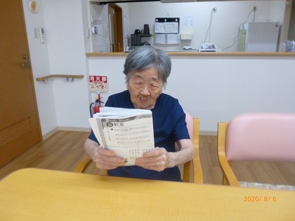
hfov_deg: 69.4
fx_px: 213
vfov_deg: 54.9
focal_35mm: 25
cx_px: 148
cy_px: 110
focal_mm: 4.3
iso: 400
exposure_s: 1/50
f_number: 2.8
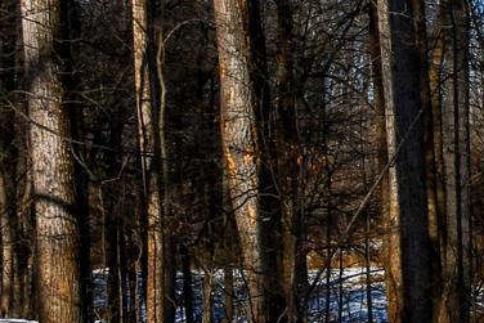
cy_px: 455
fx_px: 2636
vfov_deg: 6.9
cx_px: 1080
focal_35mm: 196
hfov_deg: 9.5
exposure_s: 1/400
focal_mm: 24
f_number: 10
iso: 100
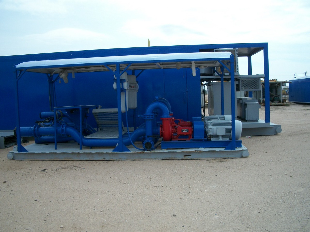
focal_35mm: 35
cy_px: 116
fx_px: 313
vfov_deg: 40.7
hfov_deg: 52.6
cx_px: 155
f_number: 5.6
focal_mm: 6.3
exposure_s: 1/400
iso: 80
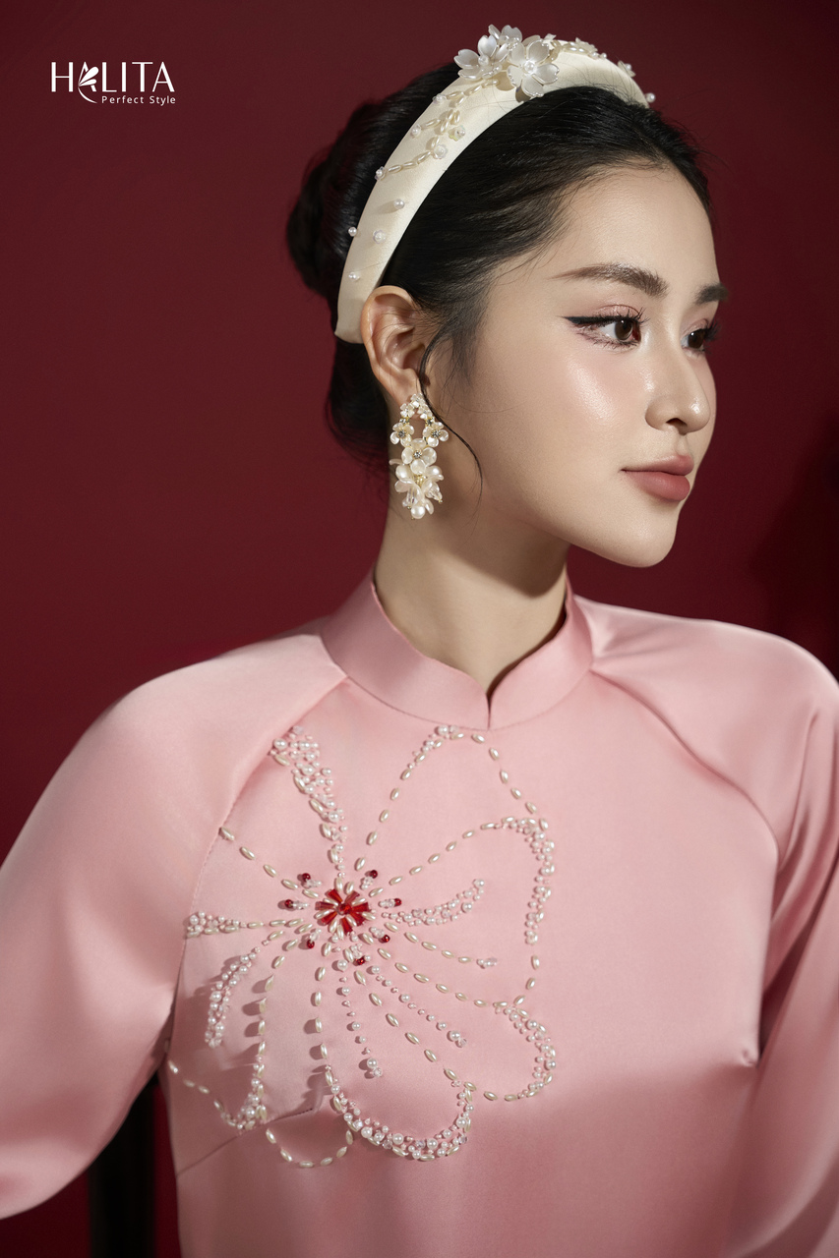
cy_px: 629
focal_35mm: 67
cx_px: 420
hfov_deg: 20.3
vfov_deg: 30.1
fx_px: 2343
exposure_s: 1/250
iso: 200
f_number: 3.2
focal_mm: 67
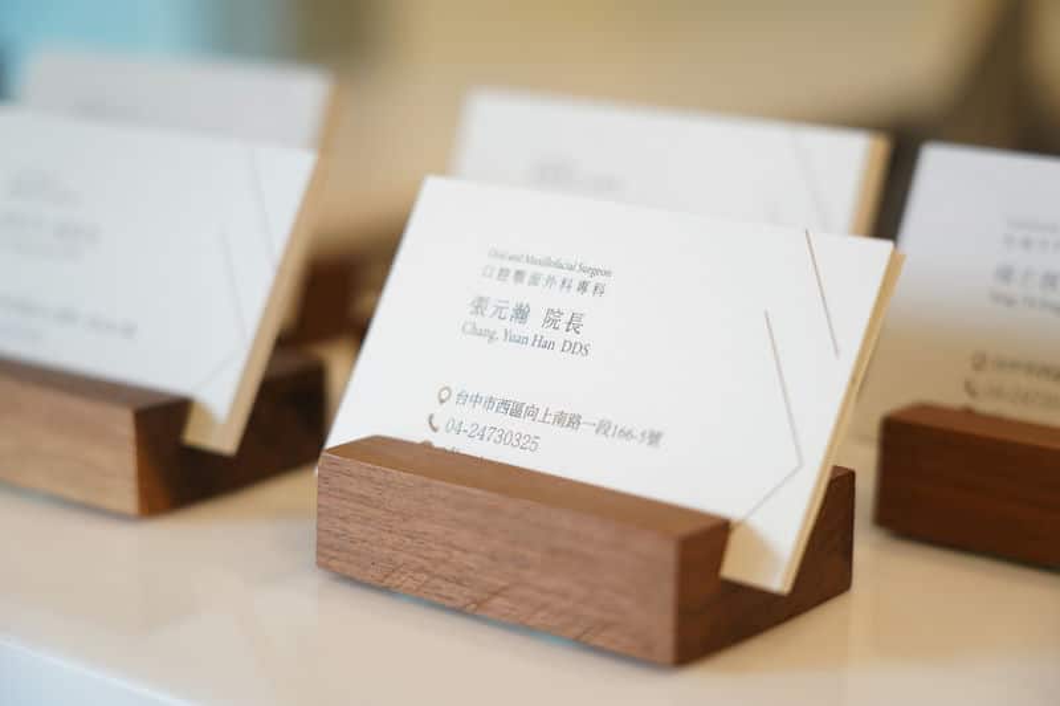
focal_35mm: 77
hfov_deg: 26.3
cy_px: 353
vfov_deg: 17.7
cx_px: 530
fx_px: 2267
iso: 400
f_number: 4
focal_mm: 77
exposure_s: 1/100
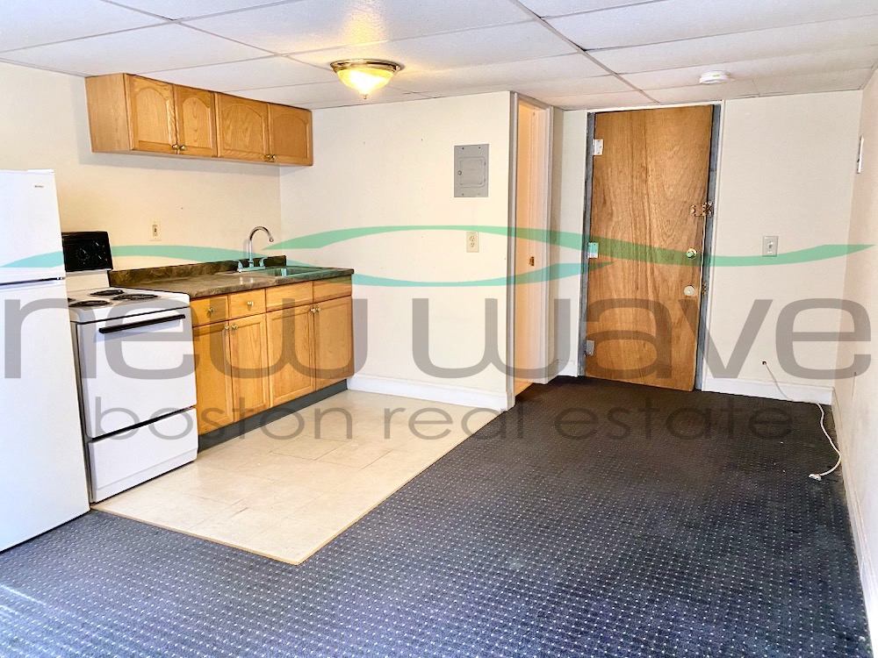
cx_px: 439
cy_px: 329
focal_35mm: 26
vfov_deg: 53.1
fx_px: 659
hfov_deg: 67.3
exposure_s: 1/60
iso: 500
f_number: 1.8
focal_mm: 4.25
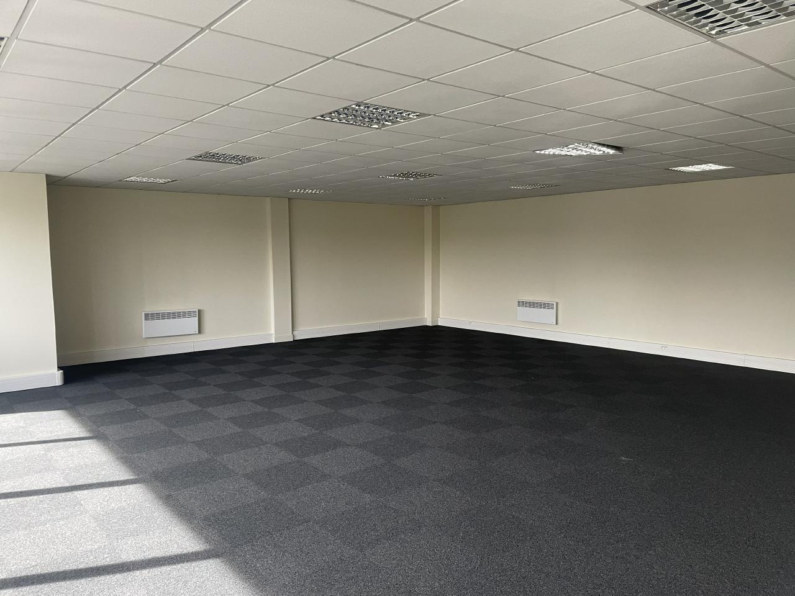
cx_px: 398
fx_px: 597
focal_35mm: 26
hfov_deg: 67.3
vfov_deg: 53.1
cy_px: 298
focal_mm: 4.2
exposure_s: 1/60
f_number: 1.6
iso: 160
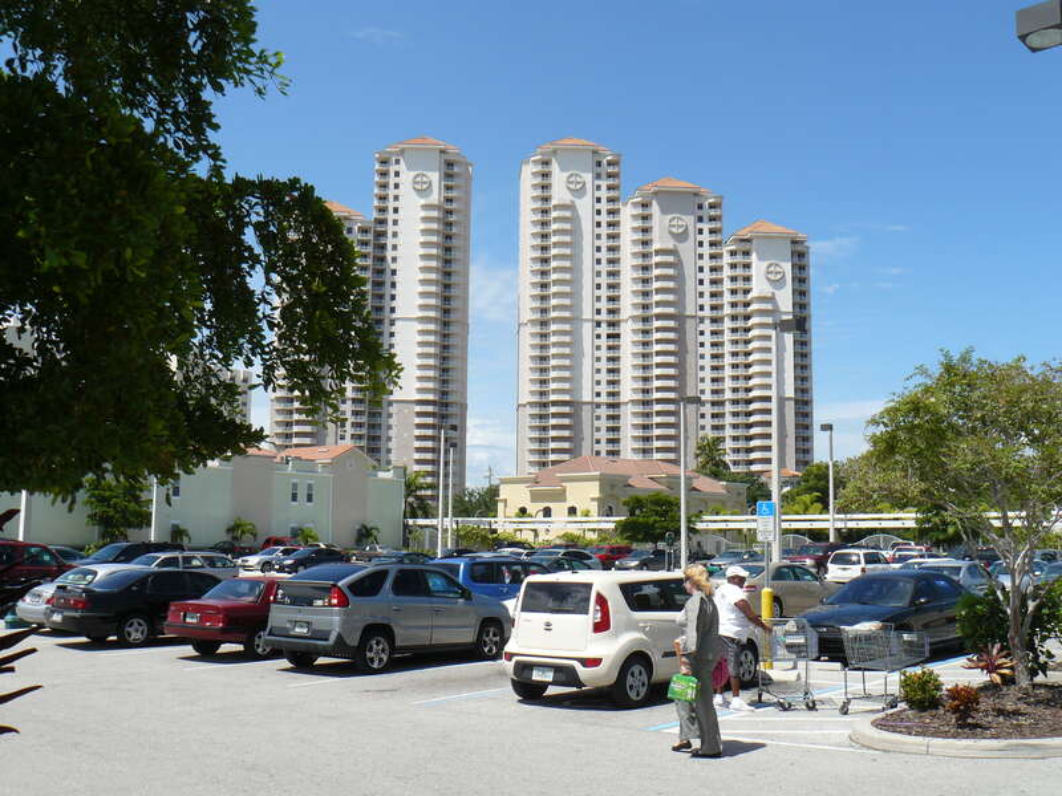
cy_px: 398
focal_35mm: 36
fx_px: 1104
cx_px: 531
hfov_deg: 51.4
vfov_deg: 39.7
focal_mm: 6
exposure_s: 1/400
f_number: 5.6
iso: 100
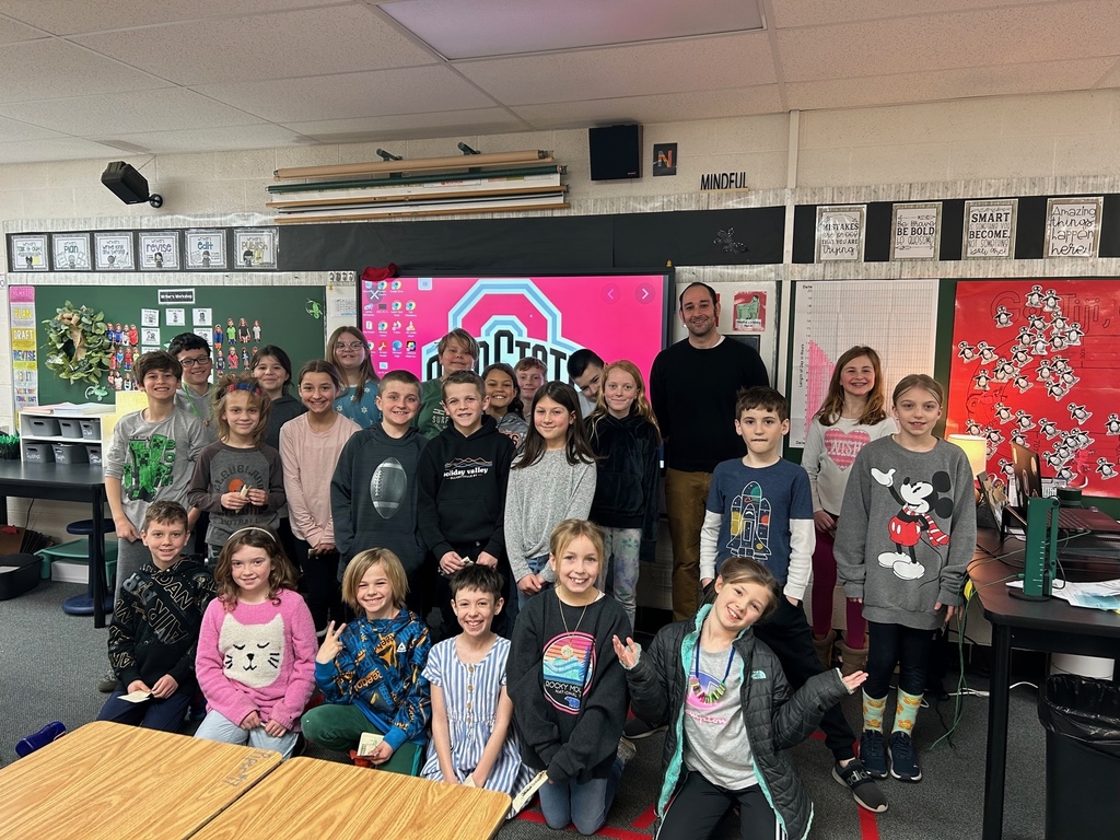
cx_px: 560
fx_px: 841
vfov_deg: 53.1
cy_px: 420
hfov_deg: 67.3
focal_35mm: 26
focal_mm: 5.7
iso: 100
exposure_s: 1/60
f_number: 1.5
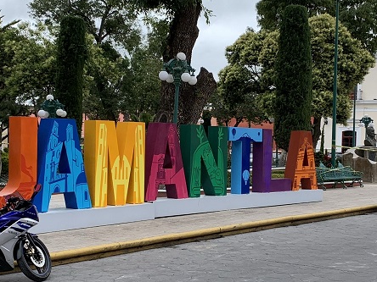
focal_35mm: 60
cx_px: 217
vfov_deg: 24.4
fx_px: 653
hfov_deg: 32.1
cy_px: 168
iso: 25
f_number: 1.8
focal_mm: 4.25
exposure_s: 1/1468
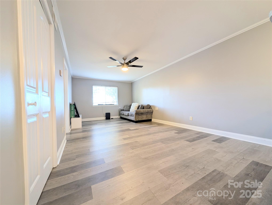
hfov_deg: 110.5
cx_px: 136
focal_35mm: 12
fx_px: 94
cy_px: 102
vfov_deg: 94.6
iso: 49
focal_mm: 2.23
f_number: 1.95
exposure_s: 1/24
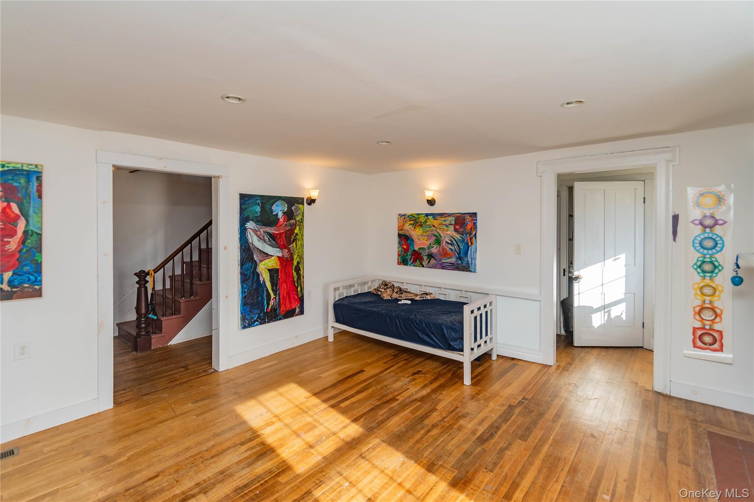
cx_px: 377
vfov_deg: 77.3
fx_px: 314
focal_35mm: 15
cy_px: 251
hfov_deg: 100.4
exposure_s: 1/80
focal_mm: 10
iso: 100
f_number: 4
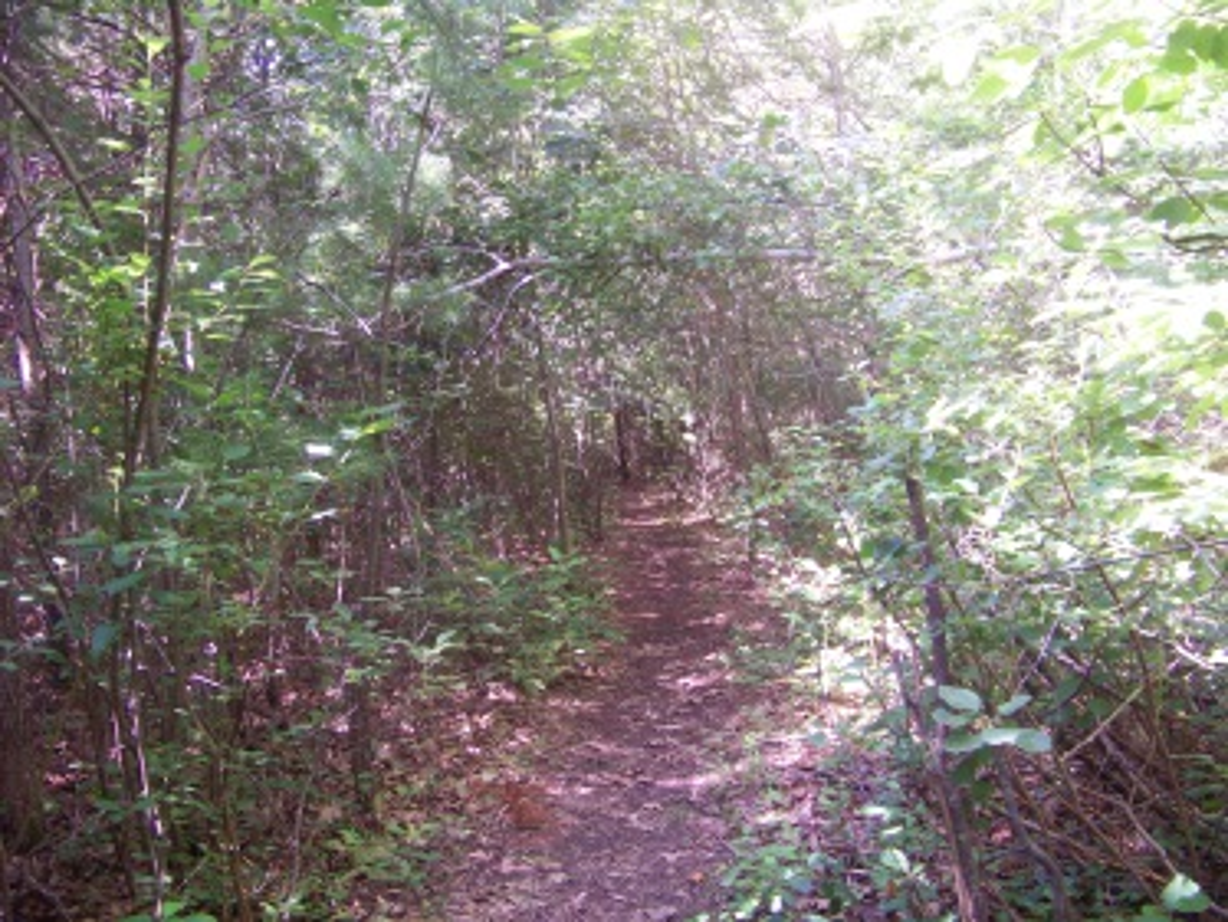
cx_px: 614
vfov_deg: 39.7
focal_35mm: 36
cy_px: 461
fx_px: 1278
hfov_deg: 51.3
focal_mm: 5.85
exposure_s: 1/30
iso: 113
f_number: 2.8
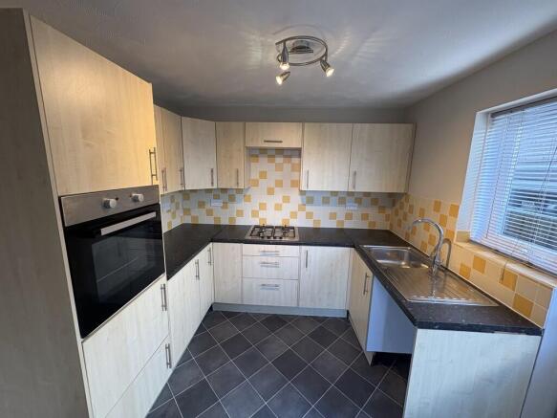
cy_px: 209
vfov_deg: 85.7
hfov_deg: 102.1
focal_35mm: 14
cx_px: 278
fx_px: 225
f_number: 2.2
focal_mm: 2.22
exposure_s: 1/99
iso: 200
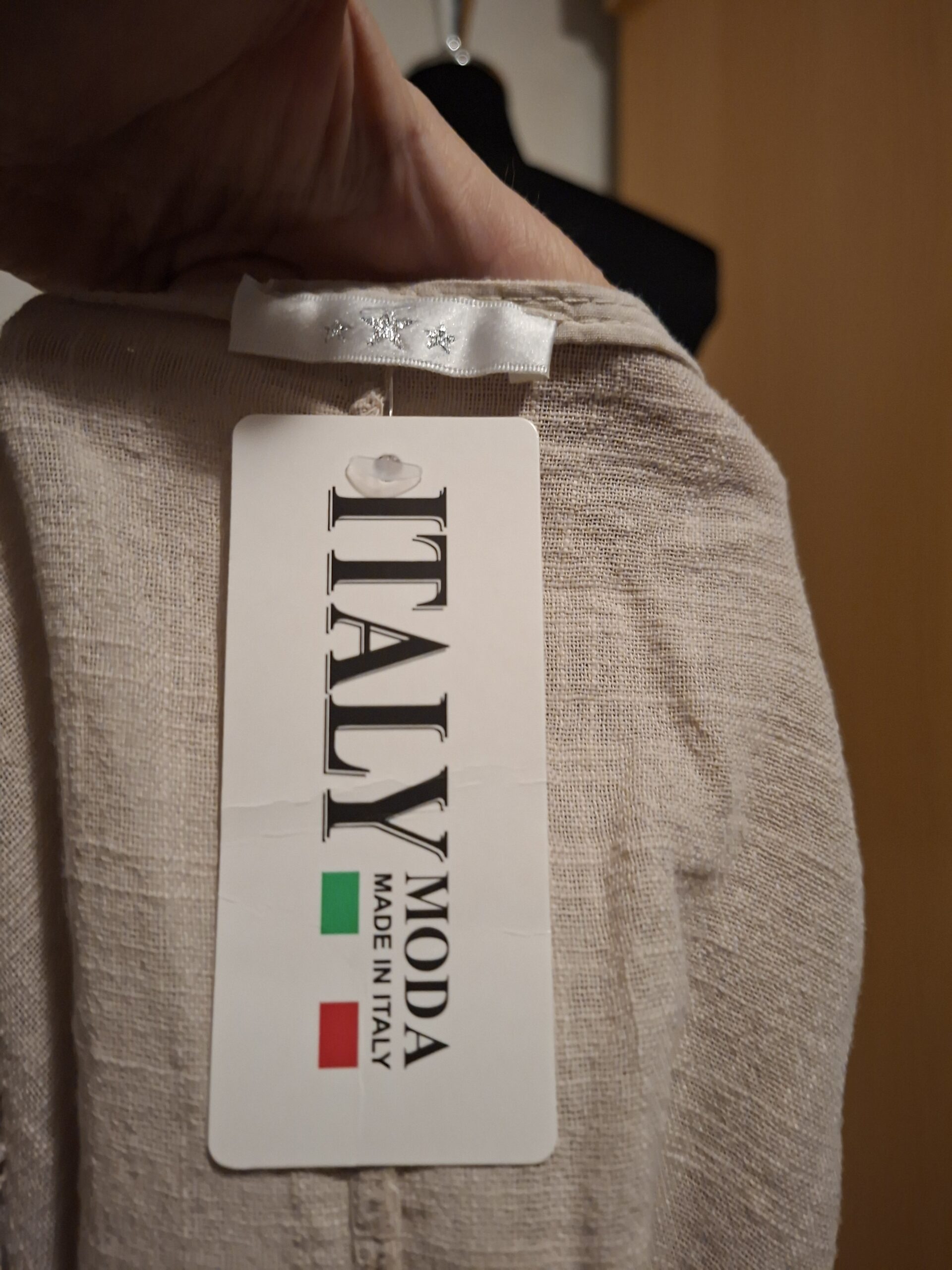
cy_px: 635
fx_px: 843
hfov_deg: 58.9
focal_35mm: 23
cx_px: 476
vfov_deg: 73.9
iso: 640
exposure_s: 1/25
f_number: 1.8
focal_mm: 5.54
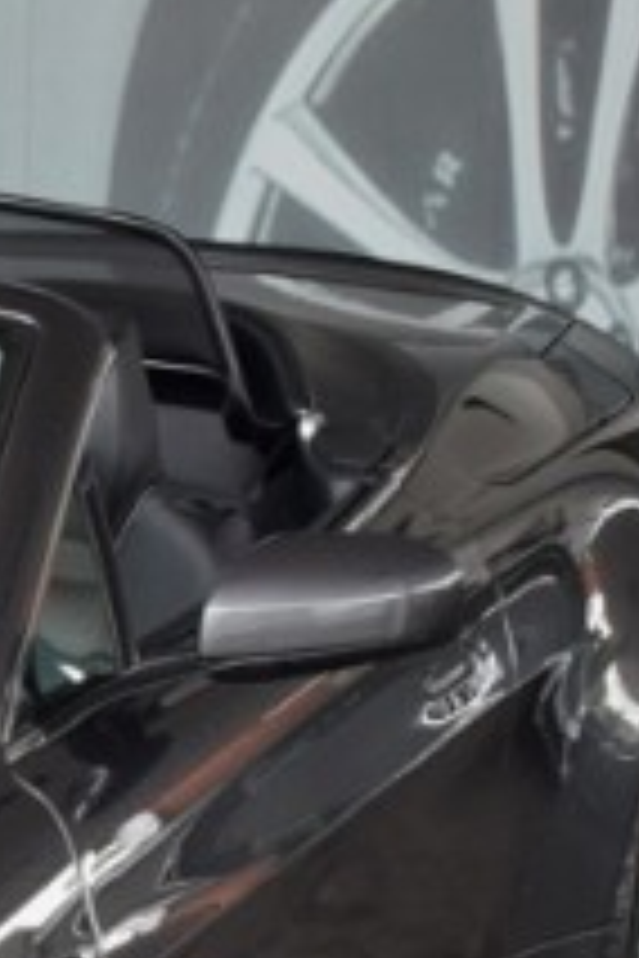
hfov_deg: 5.9
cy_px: 1124
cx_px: -896
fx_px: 5948
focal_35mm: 223
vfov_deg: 9.1
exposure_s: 1/125
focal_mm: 31
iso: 400
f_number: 5.6
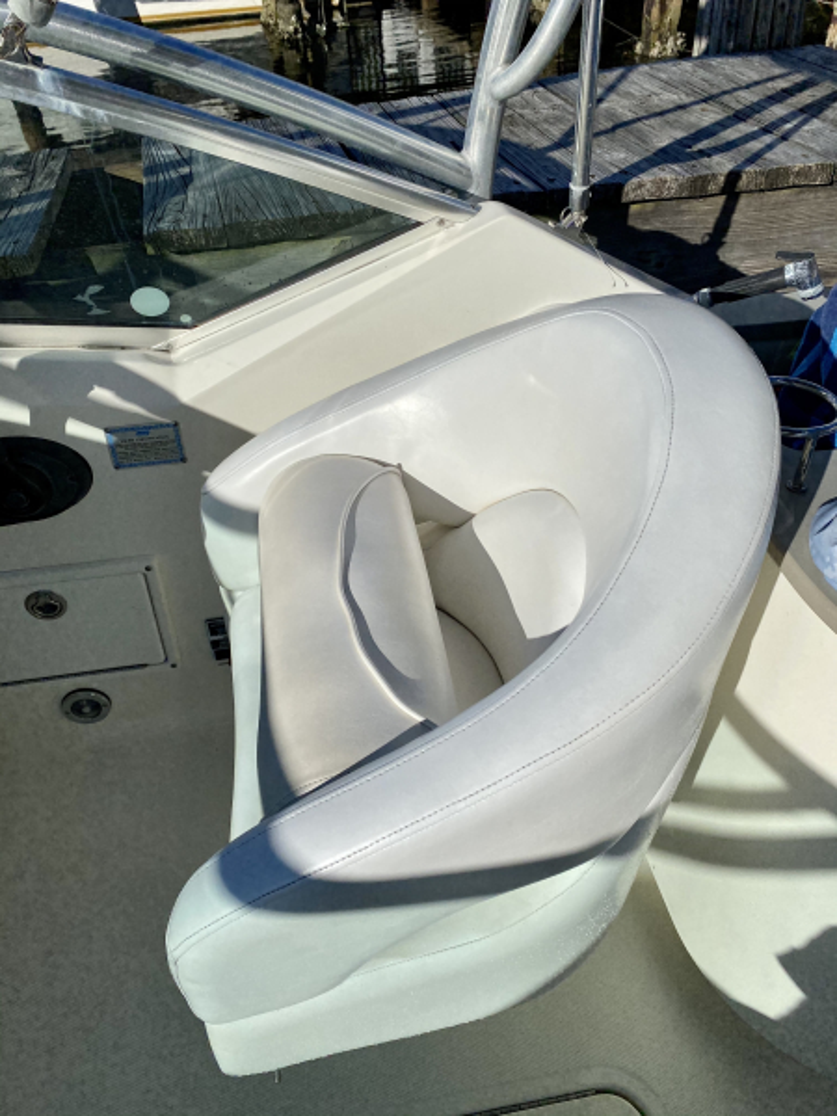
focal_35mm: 26
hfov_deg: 53.1
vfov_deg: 67.3
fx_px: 838
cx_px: 418
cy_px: 558
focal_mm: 4.25
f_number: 1.8
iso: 32
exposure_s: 1/9615
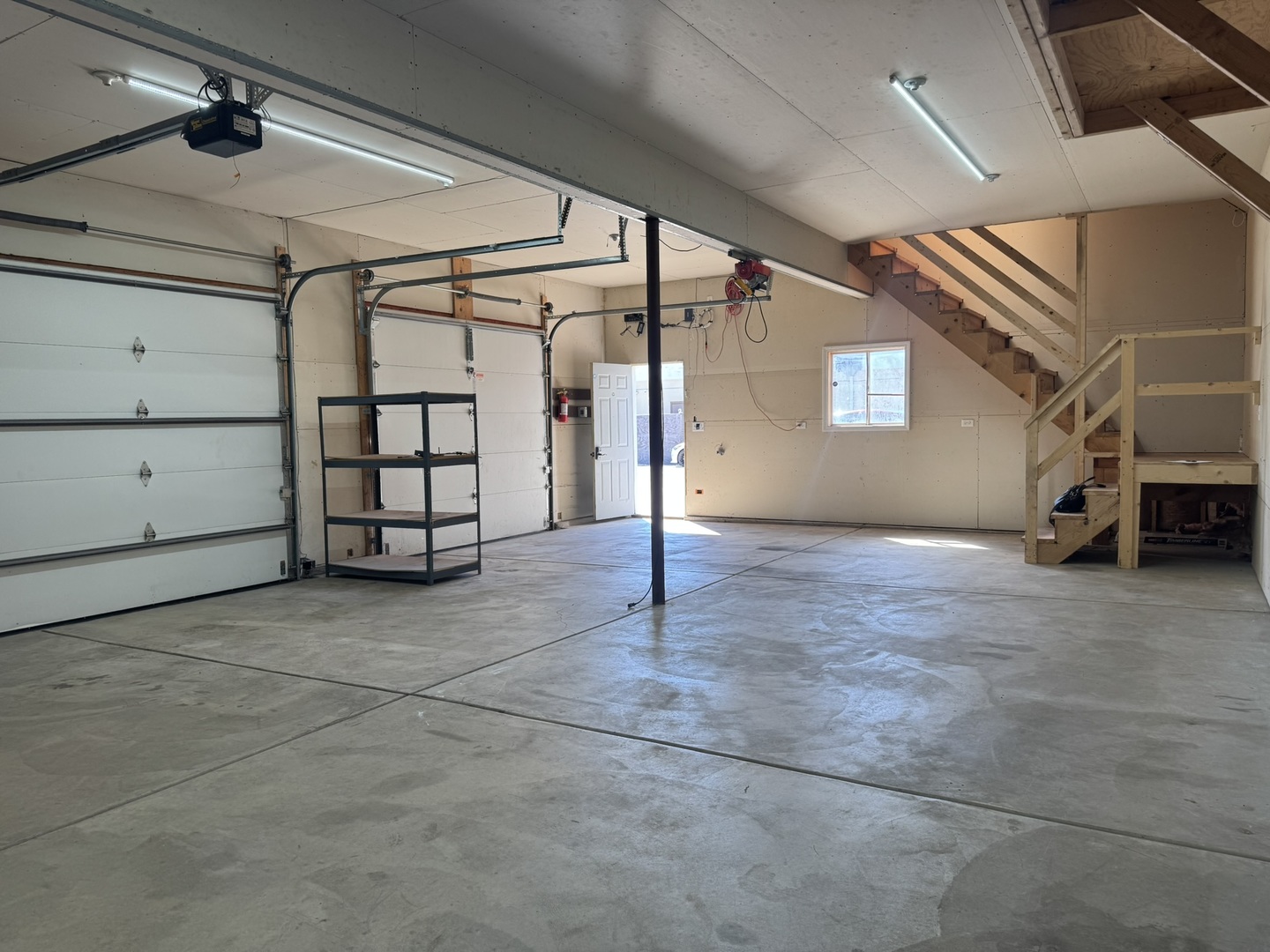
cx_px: 635
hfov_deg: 71.6
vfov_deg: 56.8
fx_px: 881
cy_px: 476
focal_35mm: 24
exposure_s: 1/127
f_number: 1.78
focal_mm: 6.76
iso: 64
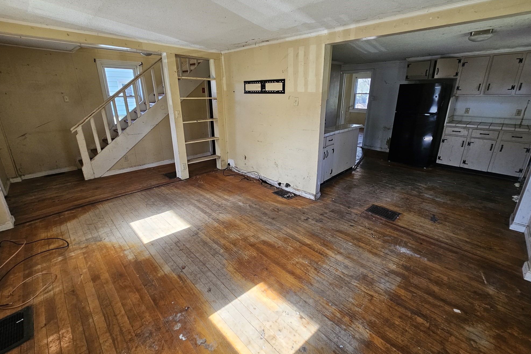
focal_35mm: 14
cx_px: 271
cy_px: 166
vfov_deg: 81.1
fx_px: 206
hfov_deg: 104.2
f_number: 2.2
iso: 125
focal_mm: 2.2
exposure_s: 1/60
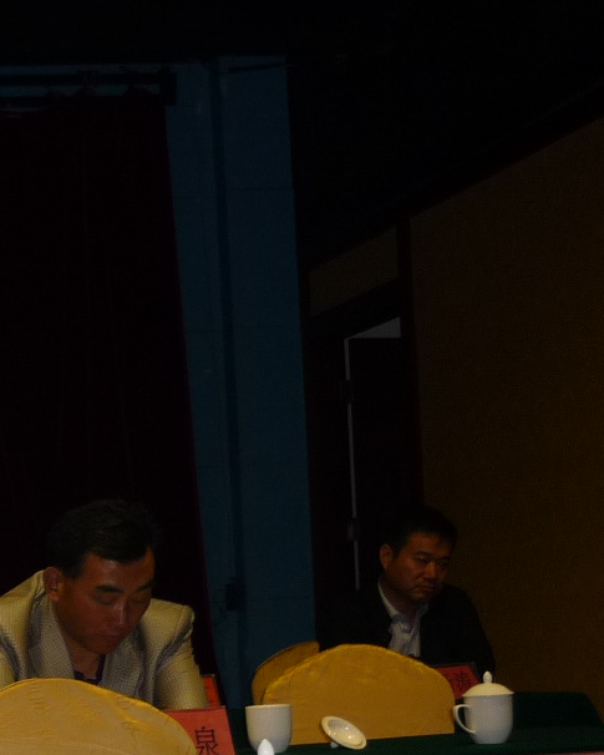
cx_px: -354
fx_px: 1899
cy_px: 703
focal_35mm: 85
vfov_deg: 21.9
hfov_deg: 16.2
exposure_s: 1/30
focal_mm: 5.5
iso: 125
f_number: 2.8
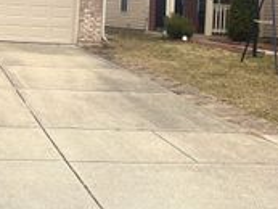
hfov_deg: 24.5
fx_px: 603
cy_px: 10
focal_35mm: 75
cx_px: -16
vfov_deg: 19.2
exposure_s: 1/163
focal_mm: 5.96
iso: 32
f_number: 1.6
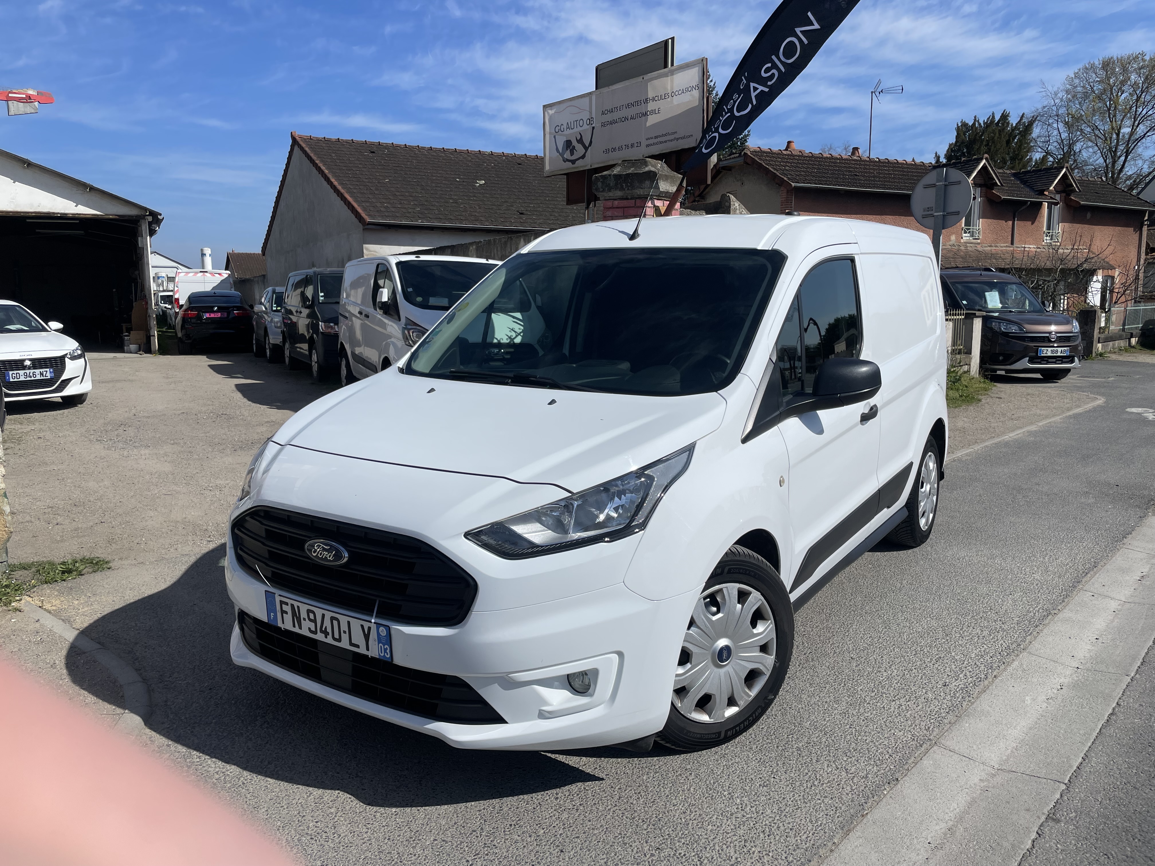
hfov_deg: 67.3
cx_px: 578
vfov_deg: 53.1
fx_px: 868
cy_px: 433
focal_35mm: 26
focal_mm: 4.2
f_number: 1.6
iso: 32
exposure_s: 1/7813
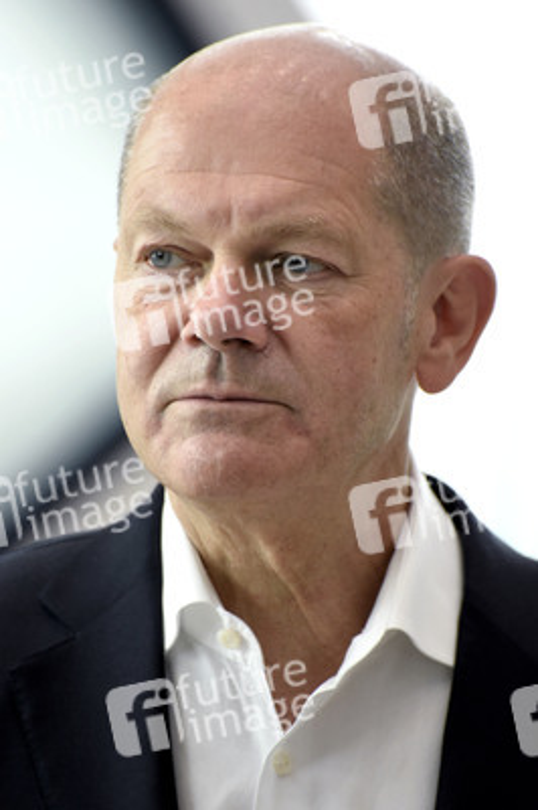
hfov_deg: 4.6
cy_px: 405
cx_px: 269
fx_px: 6736
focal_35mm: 300
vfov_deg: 6.9
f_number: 5.6
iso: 3200
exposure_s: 1/250
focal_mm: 300
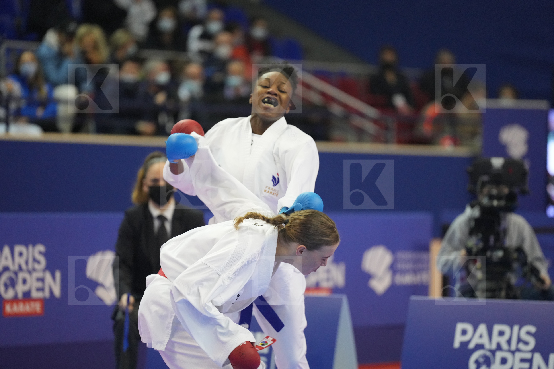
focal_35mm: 200
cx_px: 277
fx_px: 3077
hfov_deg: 10.3
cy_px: 184
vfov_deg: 6.9
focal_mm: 200
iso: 5000
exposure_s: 1/1000
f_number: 2.8
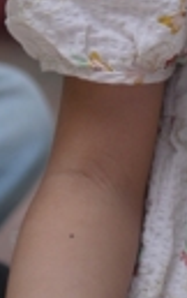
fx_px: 5770
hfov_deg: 1.8
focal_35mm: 710
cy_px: -98
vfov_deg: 3.0
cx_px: 464
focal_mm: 92
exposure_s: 1/200
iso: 800
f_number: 4
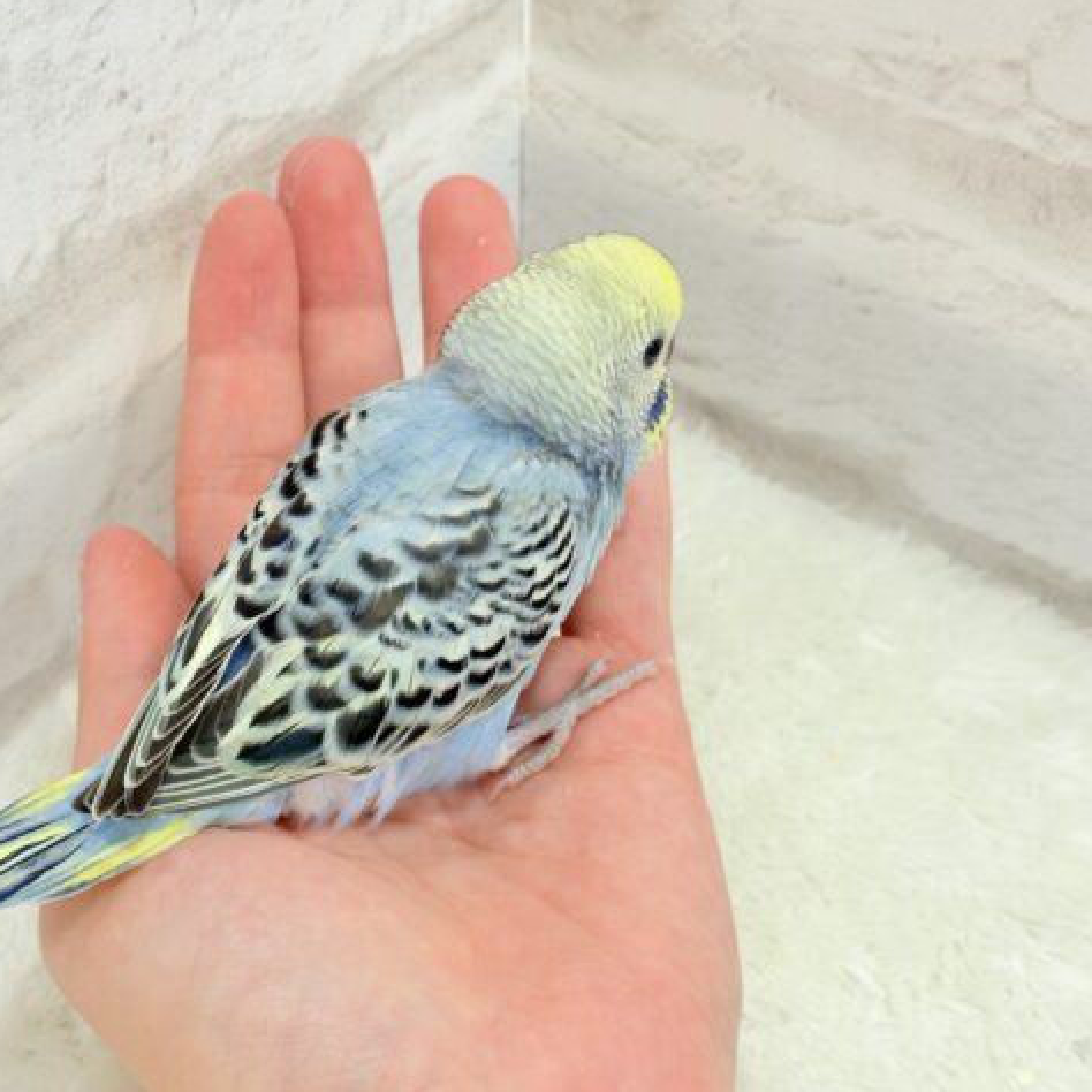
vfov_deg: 27.7
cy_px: 541
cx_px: 396
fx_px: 2213
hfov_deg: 27.6
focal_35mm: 62
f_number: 1.6
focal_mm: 5.96
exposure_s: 1/50
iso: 64
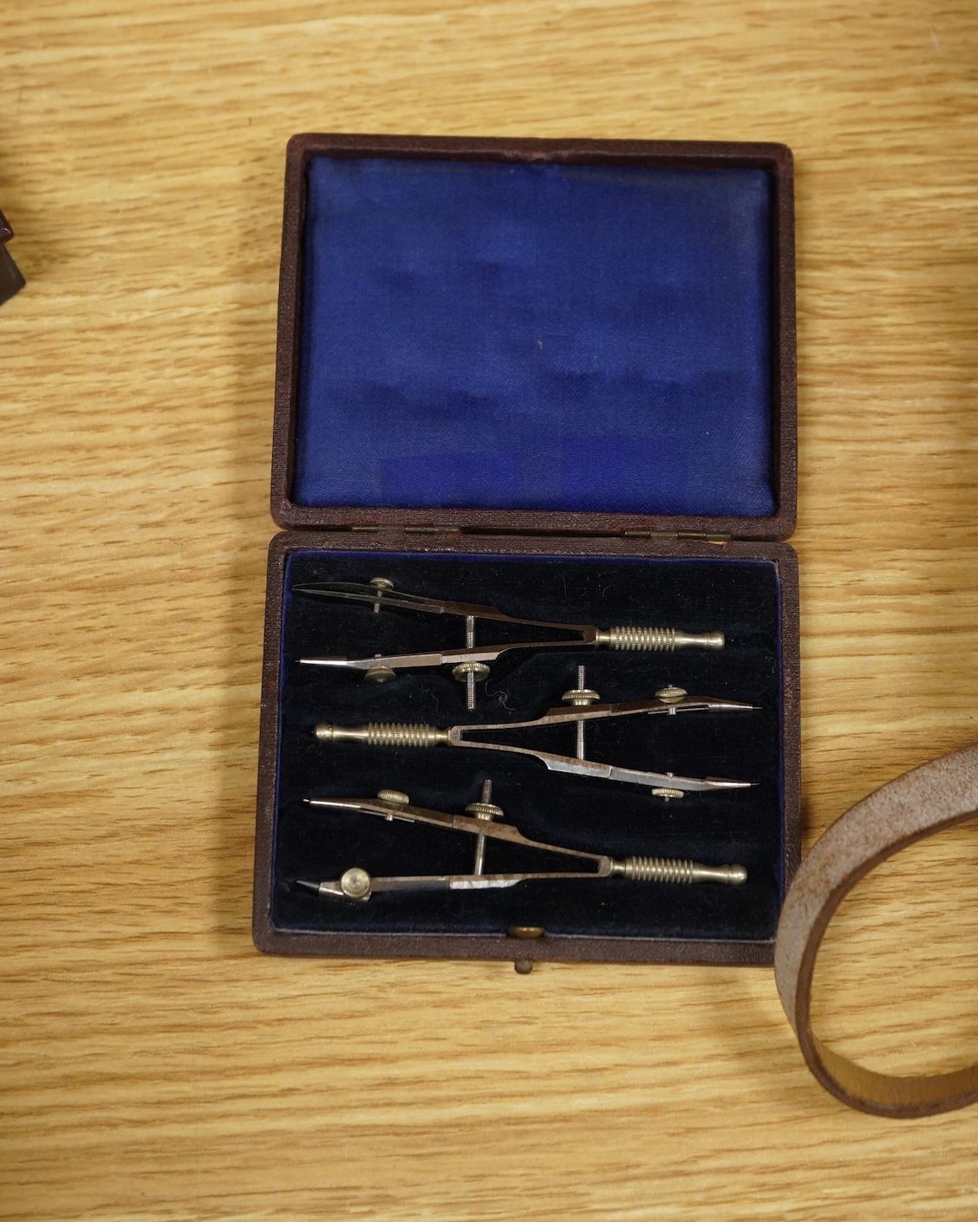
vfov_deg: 23.8
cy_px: 504
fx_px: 2895
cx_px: 489
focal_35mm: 80
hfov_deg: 19.2
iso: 4000
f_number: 5.6
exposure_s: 1/200
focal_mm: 70
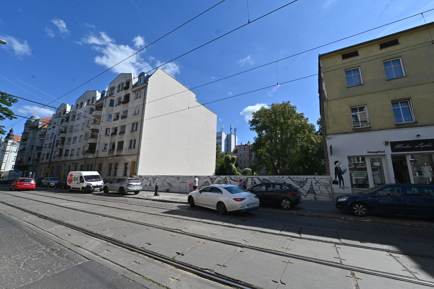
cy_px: 144
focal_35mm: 14
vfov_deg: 81.2
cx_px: 217
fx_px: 169
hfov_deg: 104.3
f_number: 8
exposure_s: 1/400
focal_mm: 14
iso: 100
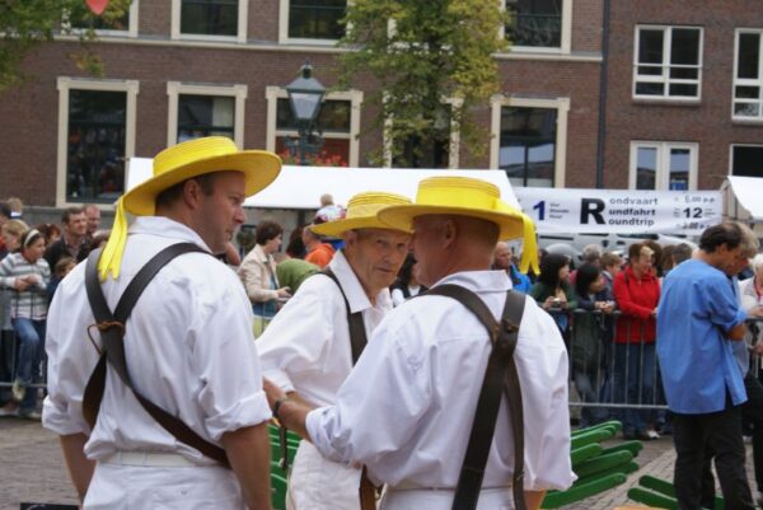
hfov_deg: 19.4
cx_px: 382
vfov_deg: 13.1
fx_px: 2227
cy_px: 255
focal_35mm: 105
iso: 100
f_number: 8
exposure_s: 1/250
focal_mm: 70
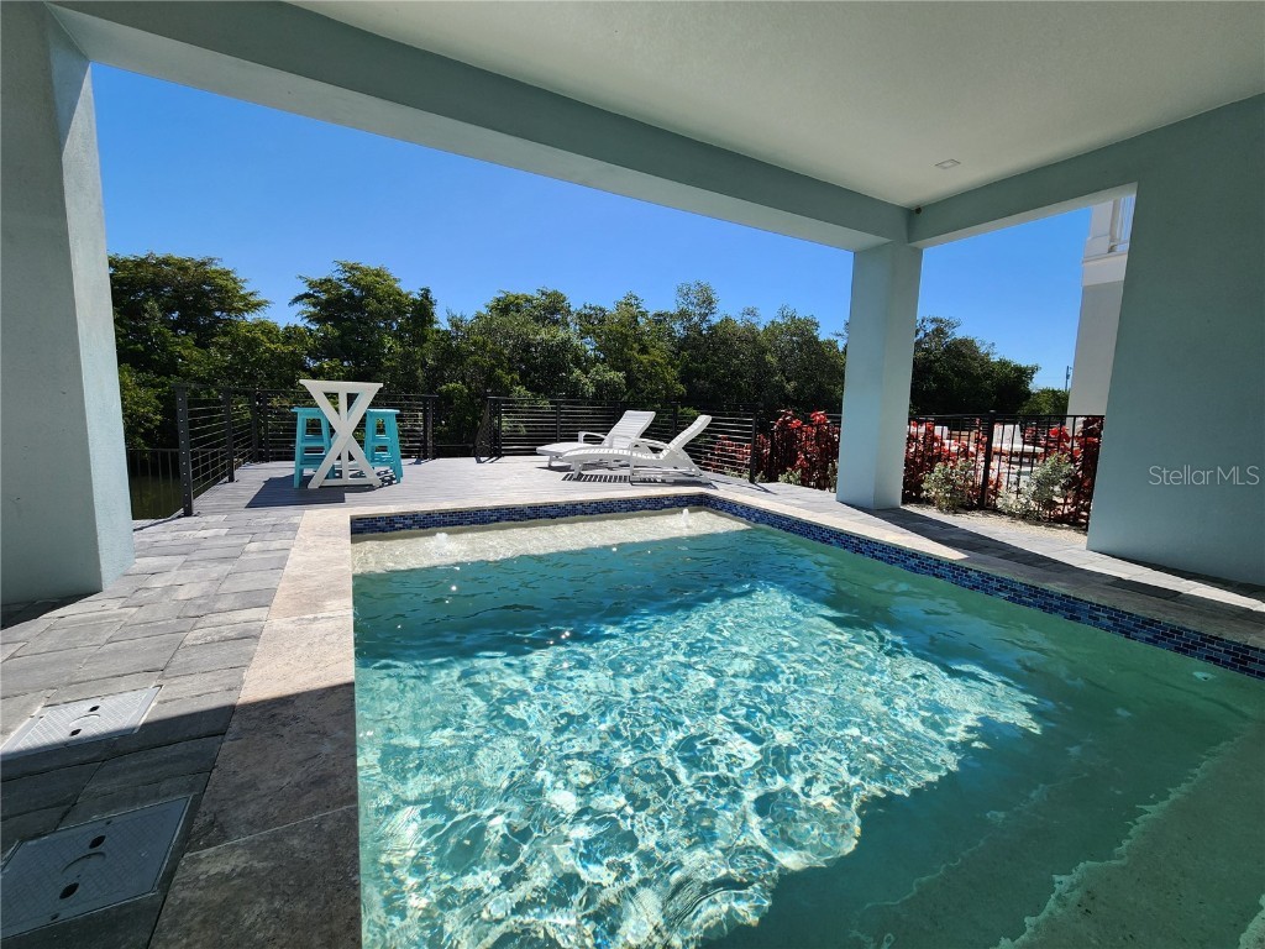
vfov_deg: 89.9
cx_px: 632
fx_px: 475
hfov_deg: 106.2
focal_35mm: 13
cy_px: 474
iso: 50
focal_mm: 2.2
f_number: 2.2
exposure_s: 1/2234
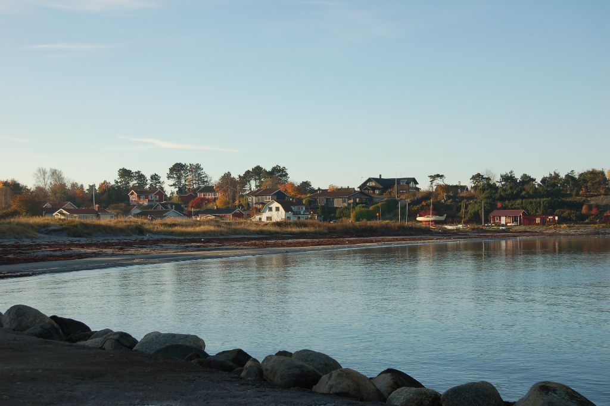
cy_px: 203
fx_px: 965
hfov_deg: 35.1
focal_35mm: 57
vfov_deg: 23.7
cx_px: 305
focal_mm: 38
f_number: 8
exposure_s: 1/250
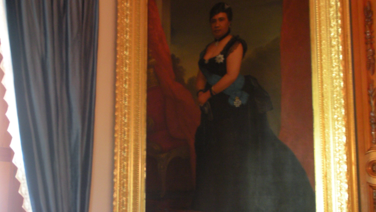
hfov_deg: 40.6
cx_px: 188
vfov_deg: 23.4
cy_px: 129
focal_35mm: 51
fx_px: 508
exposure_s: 1
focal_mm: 6.3
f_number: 3.5
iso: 200
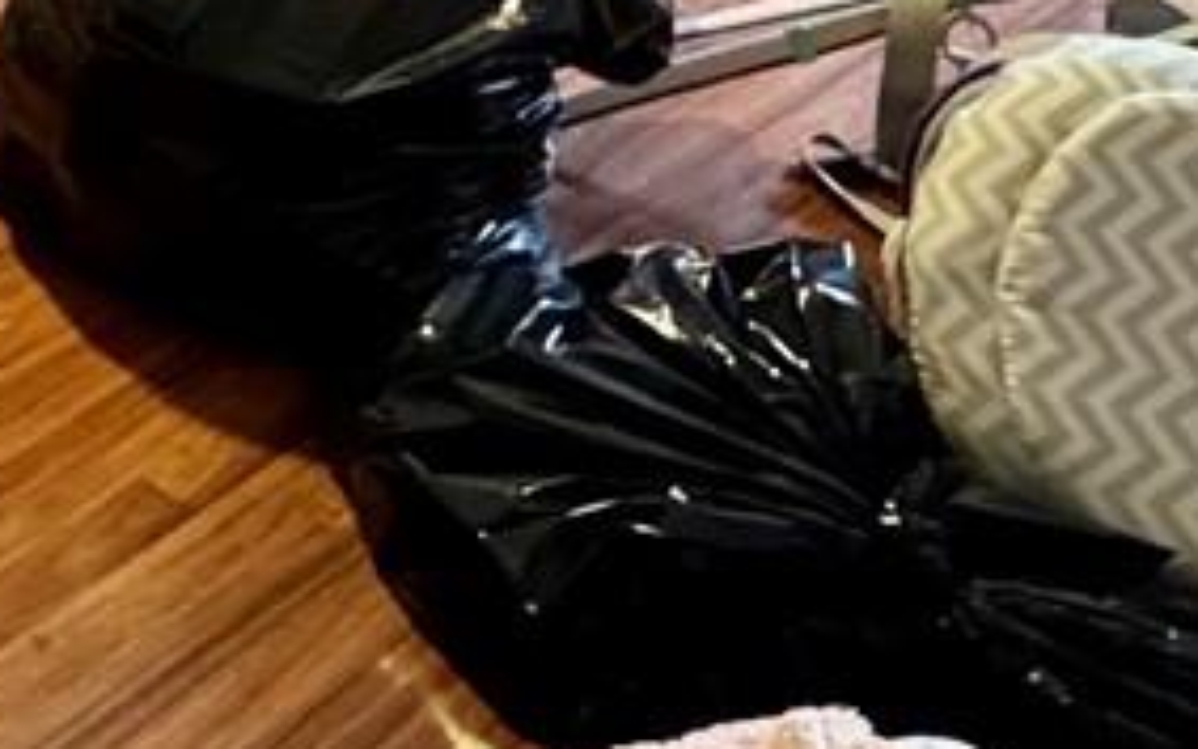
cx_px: -267
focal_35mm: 84
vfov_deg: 13.4
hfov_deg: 22.5
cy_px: -749
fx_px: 2743
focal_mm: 2.22
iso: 1000
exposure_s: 1/60
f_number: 2.2
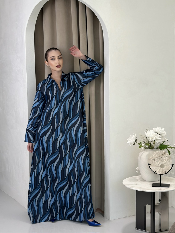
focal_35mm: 48
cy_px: 116
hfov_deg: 30.3
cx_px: 88
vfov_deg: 39.7
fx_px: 324
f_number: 1.78
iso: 80
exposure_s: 1/442
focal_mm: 6.86
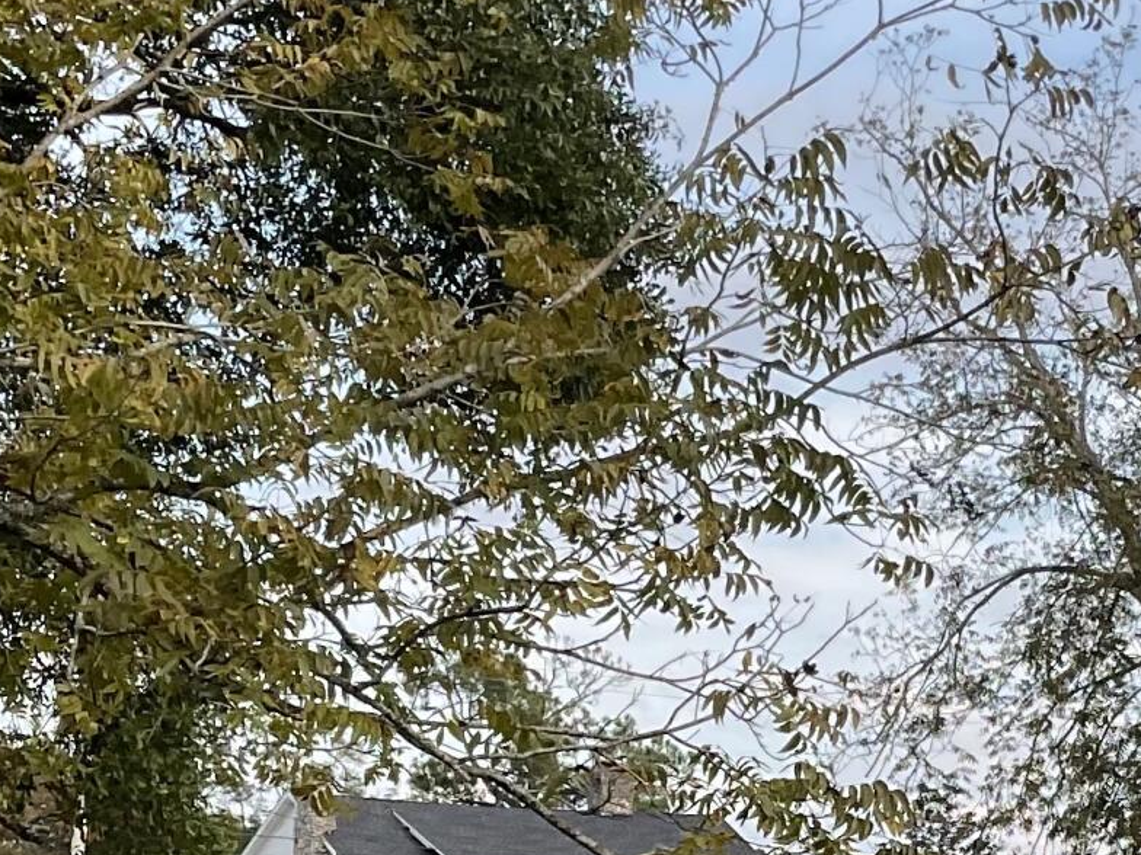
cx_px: 926
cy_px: 785
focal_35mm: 111
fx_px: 3659
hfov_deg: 17.6
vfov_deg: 13.2
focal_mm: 3
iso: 16
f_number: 1.8
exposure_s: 1/540
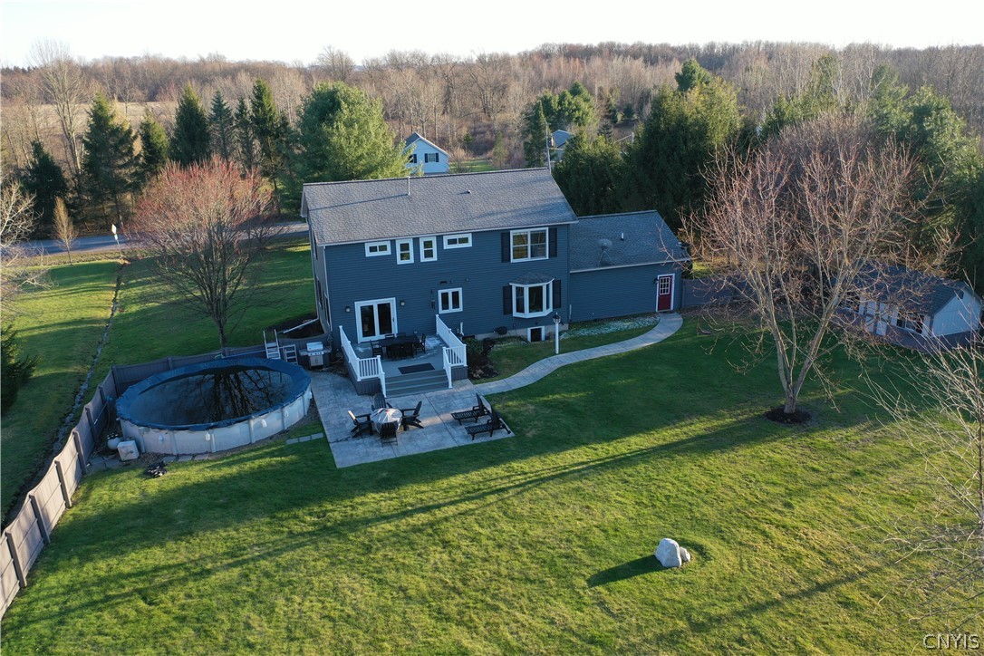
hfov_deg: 65.5
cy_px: 328
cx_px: 492
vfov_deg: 46.4
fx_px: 765
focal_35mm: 28
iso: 100
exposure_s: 1/400
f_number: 2.8
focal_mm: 10.26
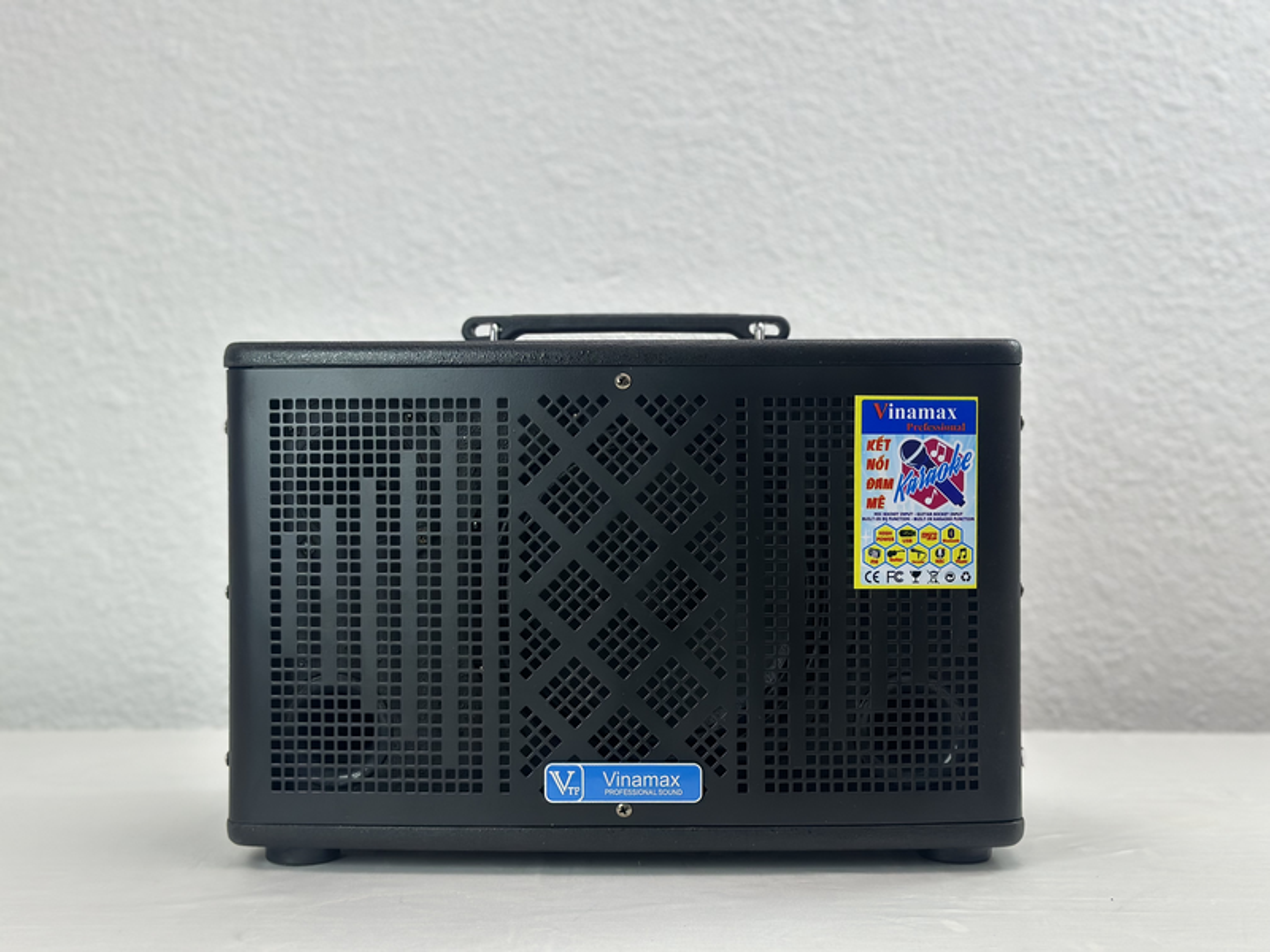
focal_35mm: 48
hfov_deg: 39.7
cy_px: 476
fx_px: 1761
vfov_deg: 30.3
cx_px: 635
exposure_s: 1/293
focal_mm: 6.86
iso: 80
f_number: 1.78
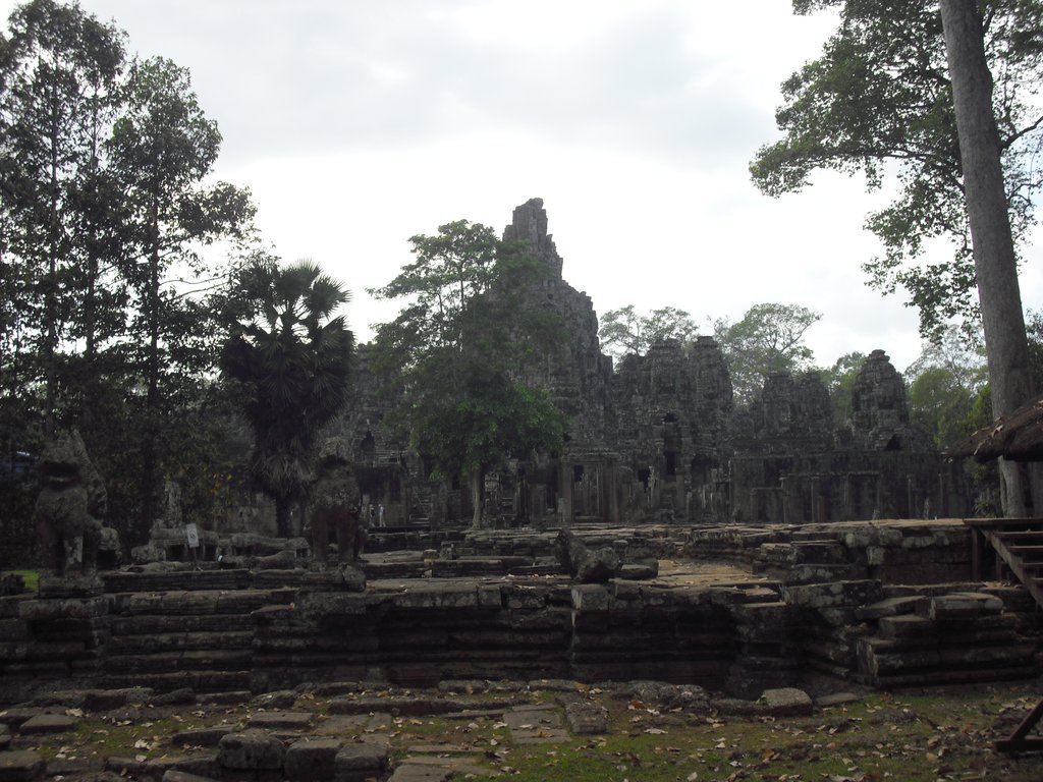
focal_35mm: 46
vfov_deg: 31.5
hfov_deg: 41.2
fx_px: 1386
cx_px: 522
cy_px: 391
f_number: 8.9
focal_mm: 7.6
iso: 100
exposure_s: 1/80
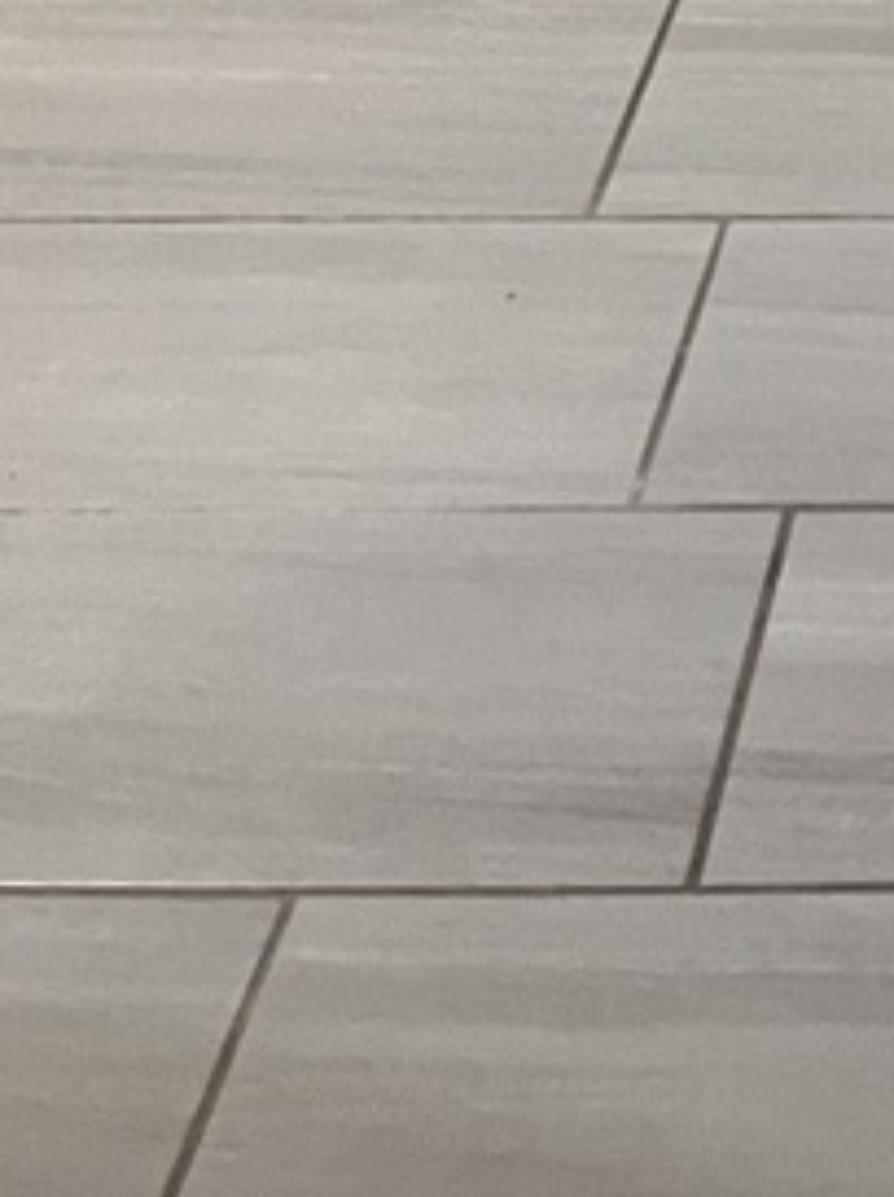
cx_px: 1525
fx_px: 3555
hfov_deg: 13.2
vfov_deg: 15.9
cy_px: -1035
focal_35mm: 103
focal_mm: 5.1
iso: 640
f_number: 1.6
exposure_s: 1/40
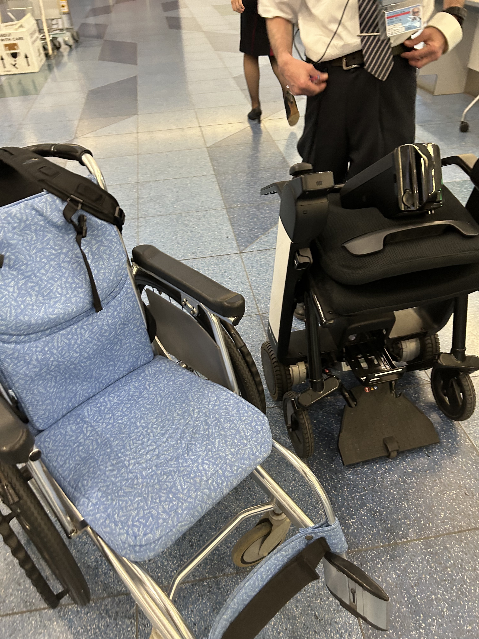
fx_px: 480
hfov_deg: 53.1
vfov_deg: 67.3
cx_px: 240
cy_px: 320
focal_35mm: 26
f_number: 1.5
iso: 250
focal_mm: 5.7
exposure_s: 1/50
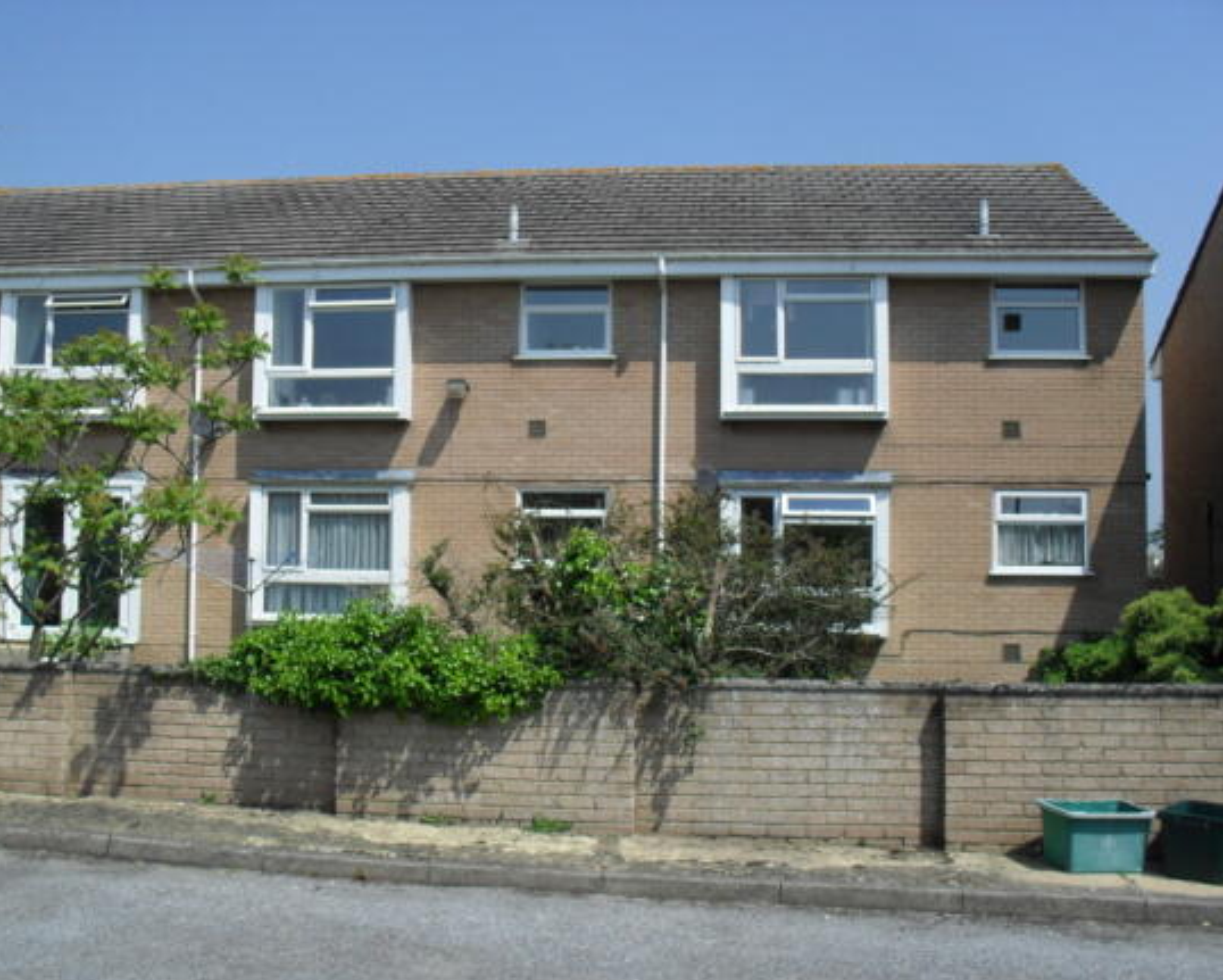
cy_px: 495
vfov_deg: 40.2
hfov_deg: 49.0
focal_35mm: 37
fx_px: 1340
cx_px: 579
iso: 100
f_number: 8.4
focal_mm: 6.3
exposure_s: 1/250
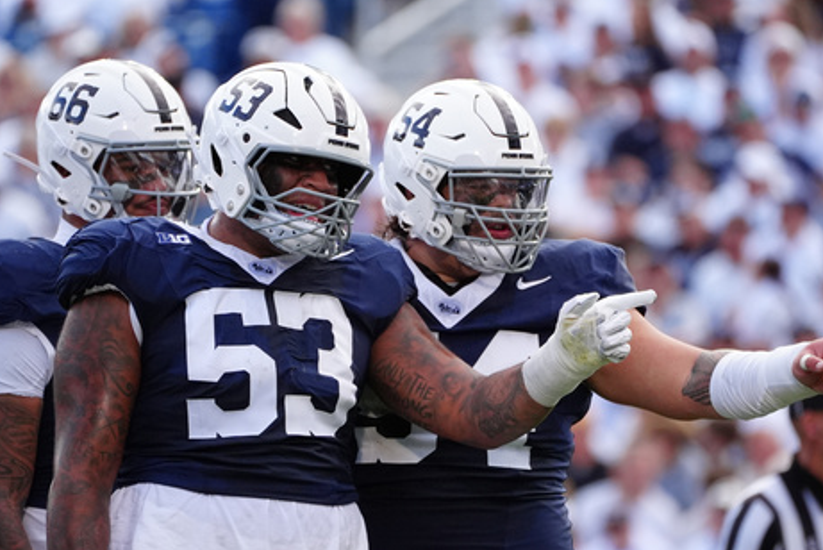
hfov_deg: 3.1
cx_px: 430
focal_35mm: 666
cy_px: 250
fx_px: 15234
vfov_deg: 2.1
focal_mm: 400
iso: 2500
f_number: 5.6
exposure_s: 1/2000
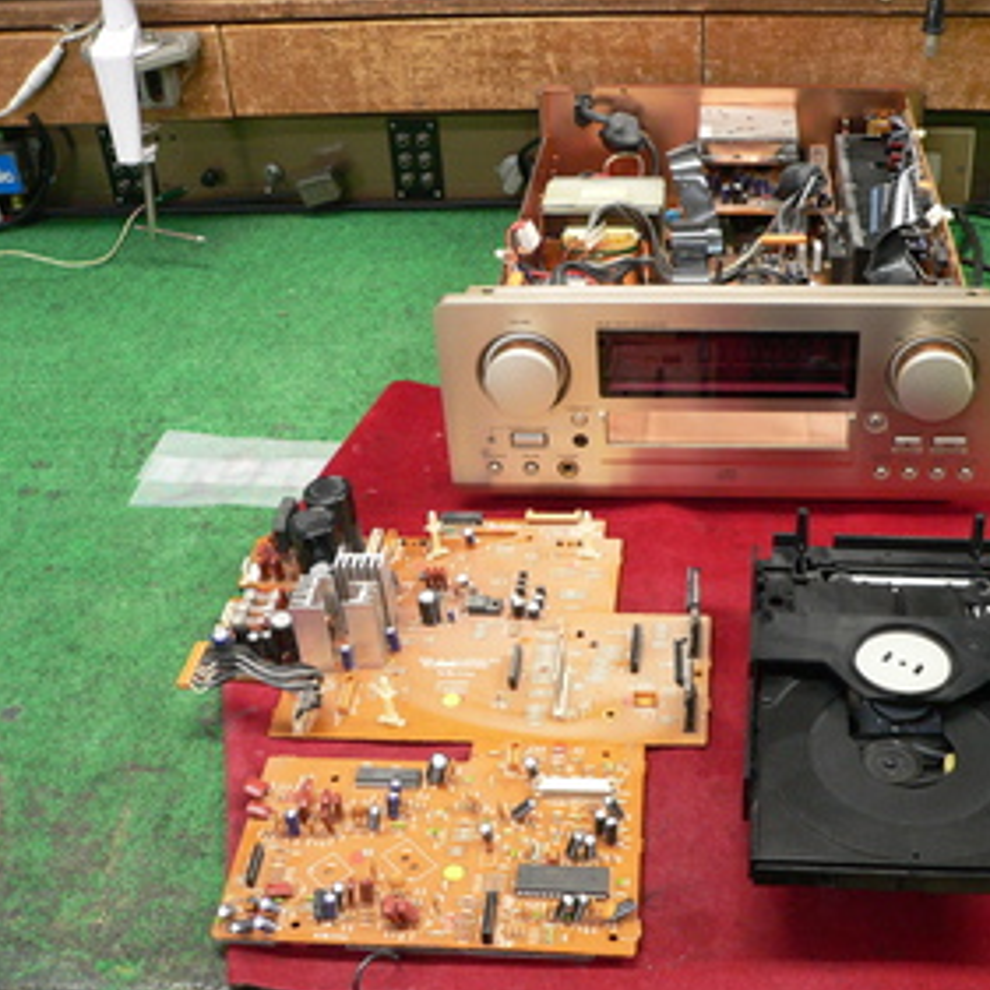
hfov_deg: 38.9
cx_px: 624
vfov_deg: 39.2
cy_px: 499
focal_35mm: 43
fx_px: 1391
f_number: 2.8
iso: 200
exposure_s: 1/13
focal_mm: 6
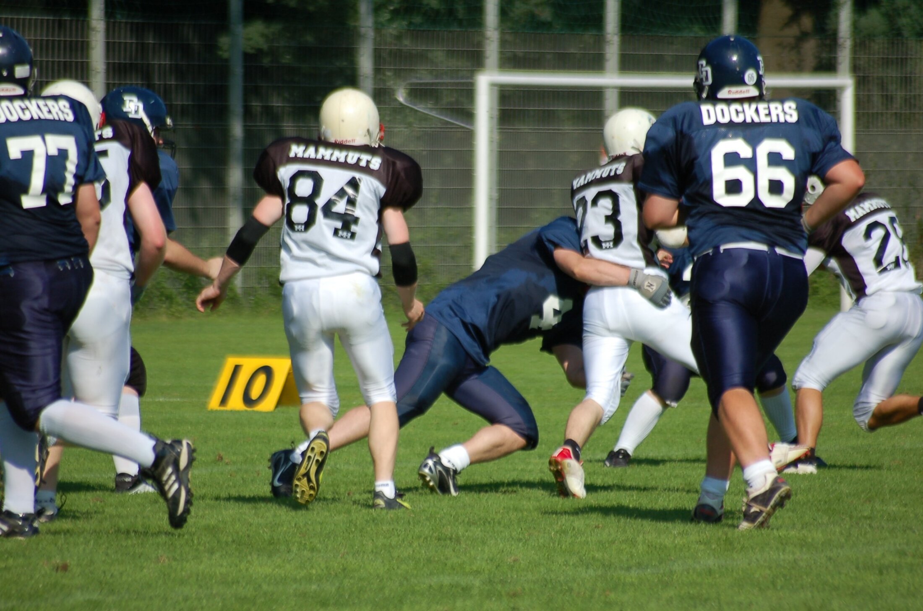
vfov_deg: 3.0
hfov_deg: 4.6
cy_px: 306
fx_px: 11516
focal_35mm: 450
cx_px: 462
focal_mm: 300
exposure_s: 1/1000
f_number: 5.6
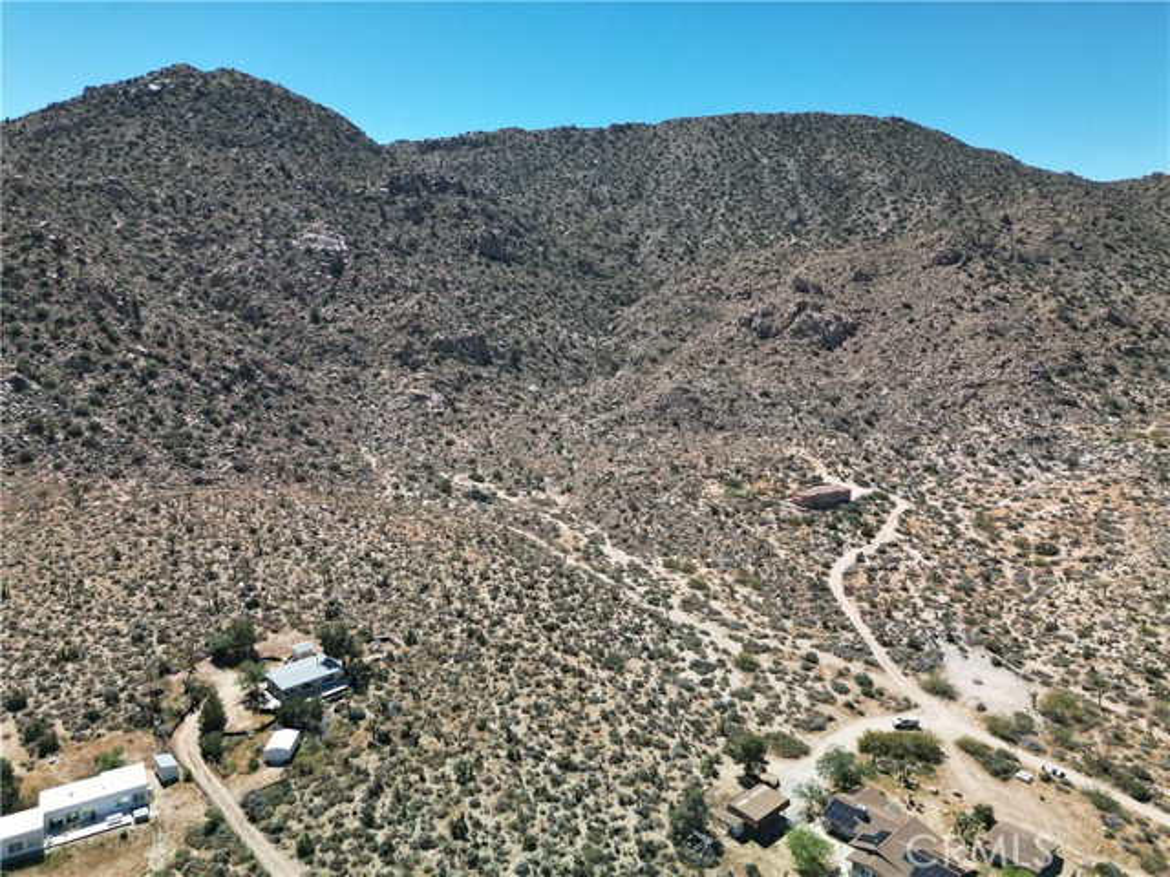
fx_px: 811
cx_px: 585
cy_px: 438
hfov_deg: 71.6
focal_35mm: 24
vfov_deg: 56.8
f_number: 1.7
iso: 120
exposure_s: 1/320
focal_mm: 6.72
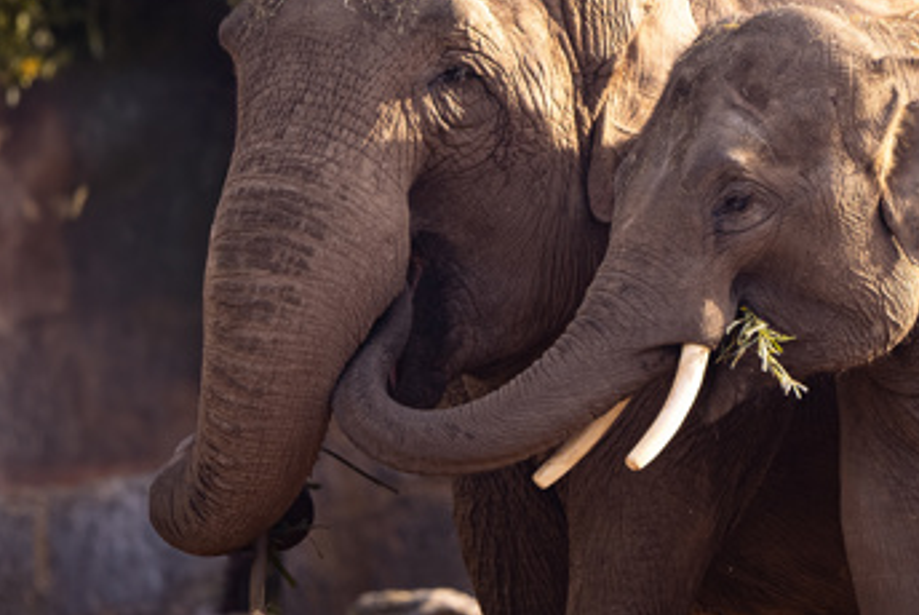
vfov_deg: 2.1
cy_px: 246
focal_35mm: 663
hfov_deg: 3.1
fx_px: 16939
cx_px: 676
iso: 320
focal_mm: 407
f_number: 6.3
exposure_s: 1/400
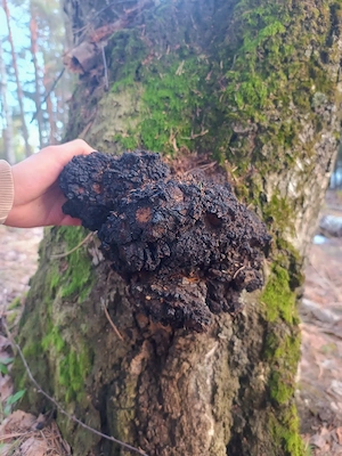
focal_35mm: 24
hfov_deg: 56.8
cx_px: 171
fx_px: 316
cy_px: 228
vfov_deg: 71.6
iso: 1103
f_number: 1.4
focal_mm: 5.89
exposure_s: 1/100
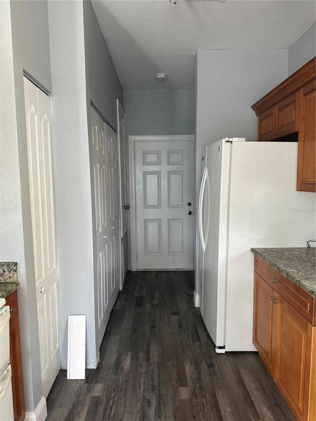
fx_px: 292
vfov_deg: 71.6
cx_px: 158
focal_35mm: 24
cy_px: 210
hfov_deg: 56.8
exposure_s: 1/103
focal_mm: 6.86
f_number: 1.78
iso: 250
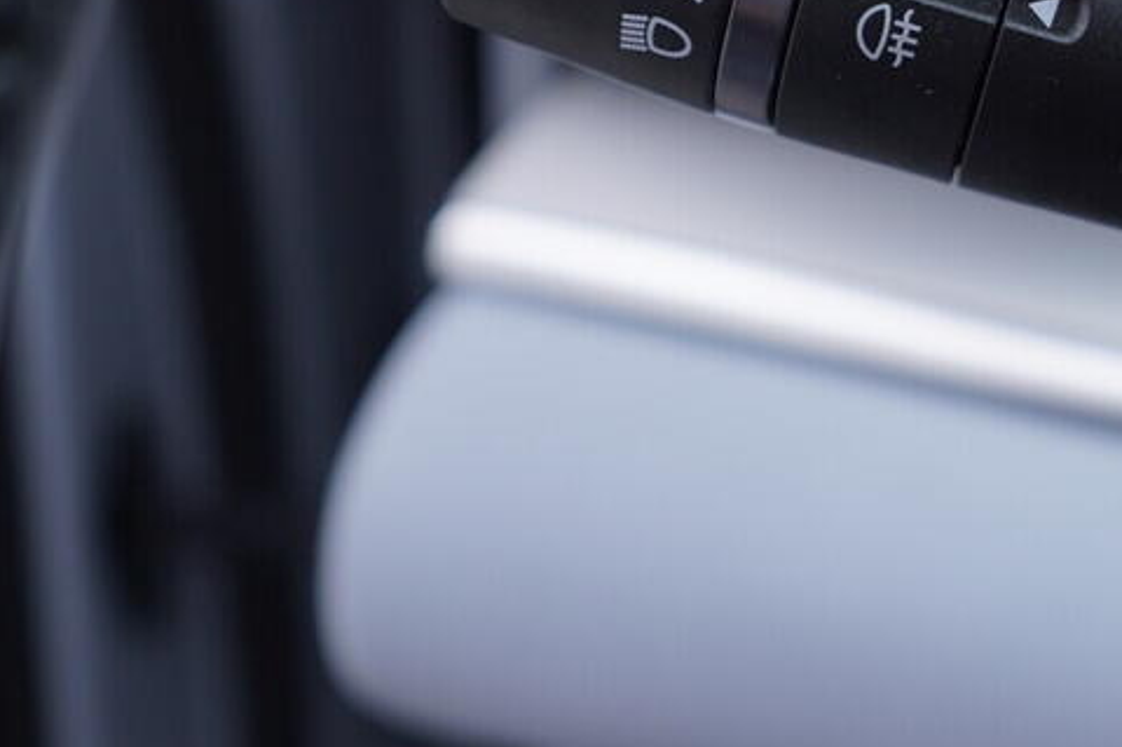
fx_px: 2399
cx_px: 1141
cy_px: 36
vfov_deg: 17.4
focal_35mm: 77
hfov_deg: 25.0
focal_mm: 24
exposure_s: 1/50
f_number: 3.2
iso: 125
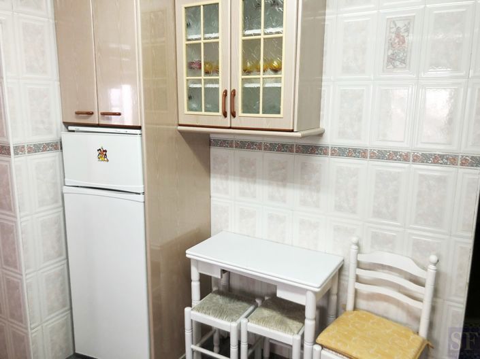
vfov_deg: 49.7
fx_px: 388
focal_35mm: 28
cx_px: 240
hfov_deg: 63.5
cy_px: 180
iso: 40
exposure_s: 1/33
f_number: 1.8
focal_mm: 3.99
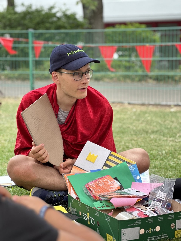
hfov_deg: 19.1
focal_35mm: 77
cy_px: 120
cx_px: 90
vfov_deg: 25.3
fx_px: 537
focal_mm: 9
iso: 80
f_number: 2.8
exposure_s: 1/121
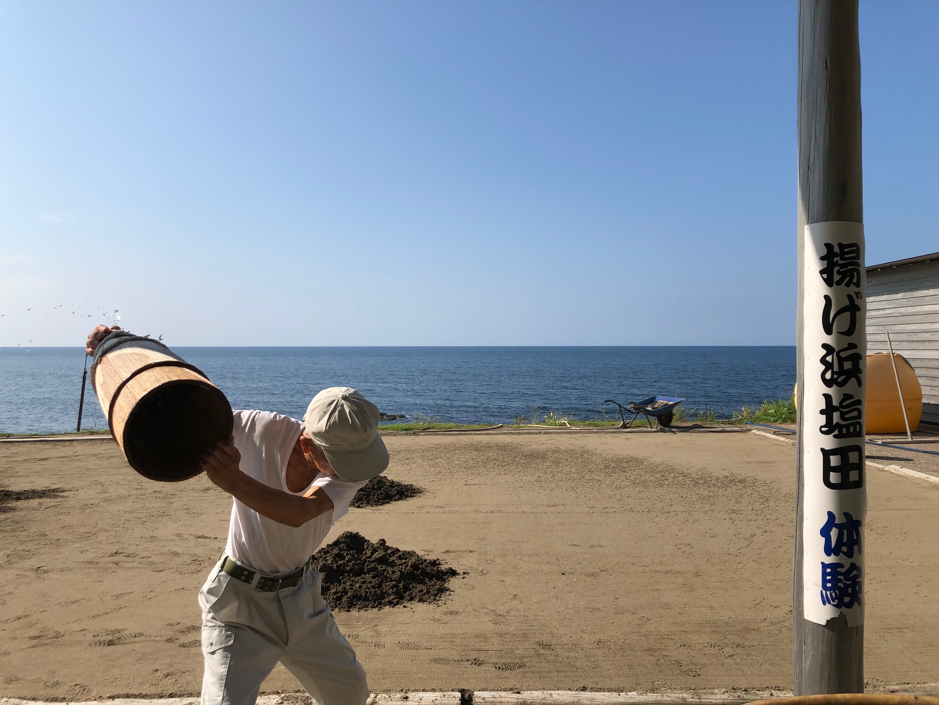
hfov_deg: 63.4
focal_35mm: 28
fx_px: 760
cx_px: 470
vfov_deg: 49.7
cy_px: 352
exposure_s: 1/2825
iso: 20
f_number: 1.8
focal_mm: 3.99
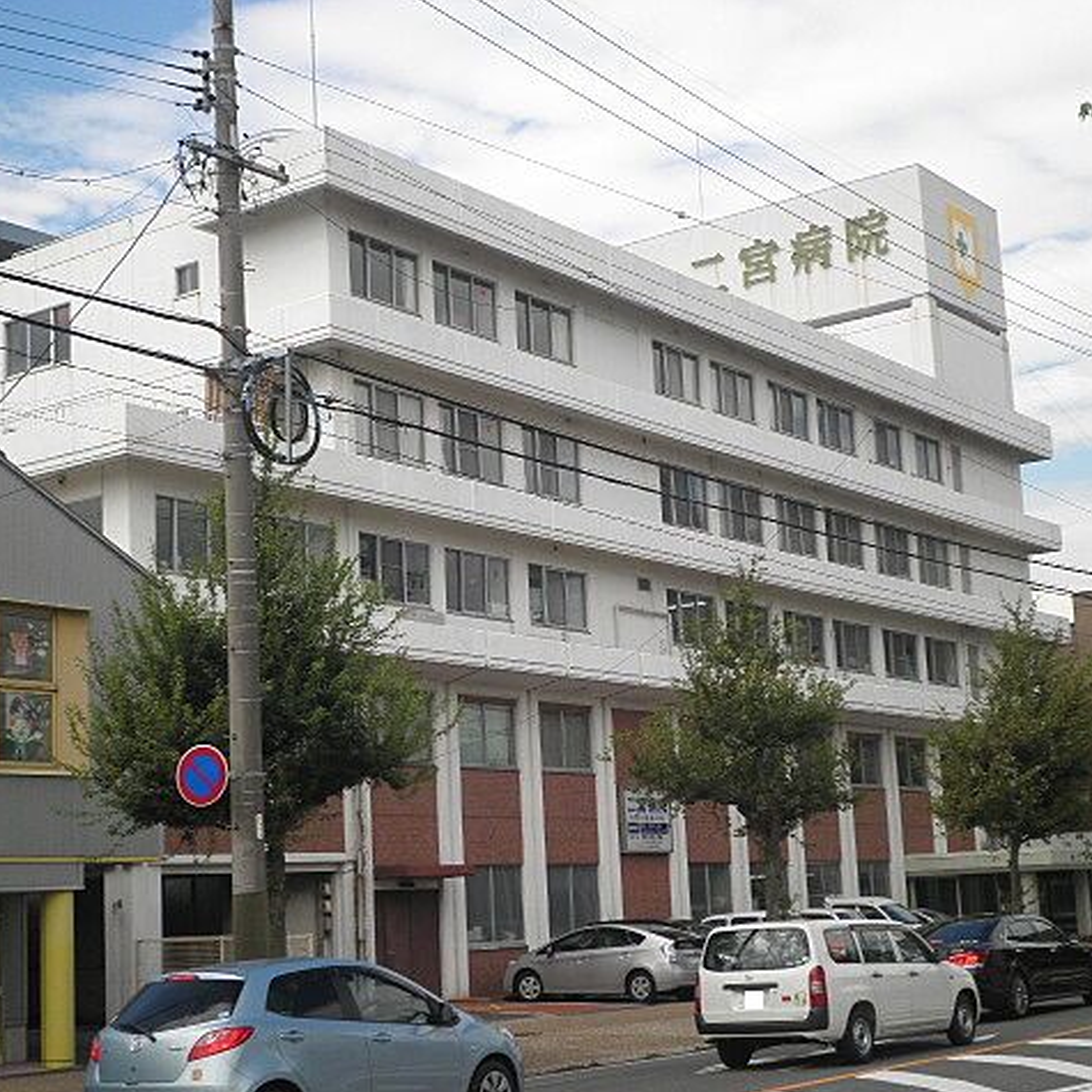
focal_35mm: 56
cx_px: 524
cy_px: 545
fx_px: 1999
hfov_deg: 30.6
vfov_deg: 30.6
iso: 64
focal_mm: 8.3
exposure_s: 1/80
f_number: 9.6
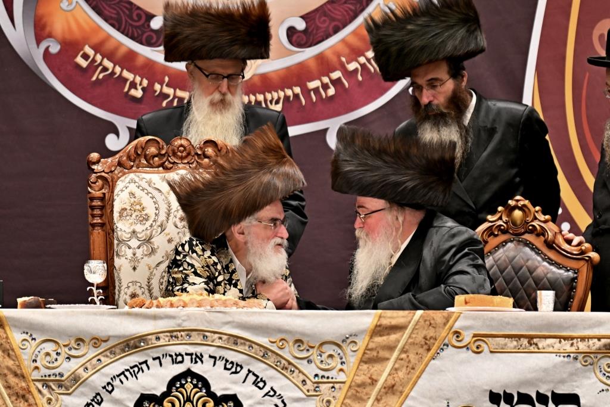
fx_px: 5084
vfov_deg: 4.6
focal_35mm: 300
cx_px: 305
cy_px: 204
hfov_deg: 6.9
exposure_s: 1/250
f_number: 2.8
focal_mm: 200
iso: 320
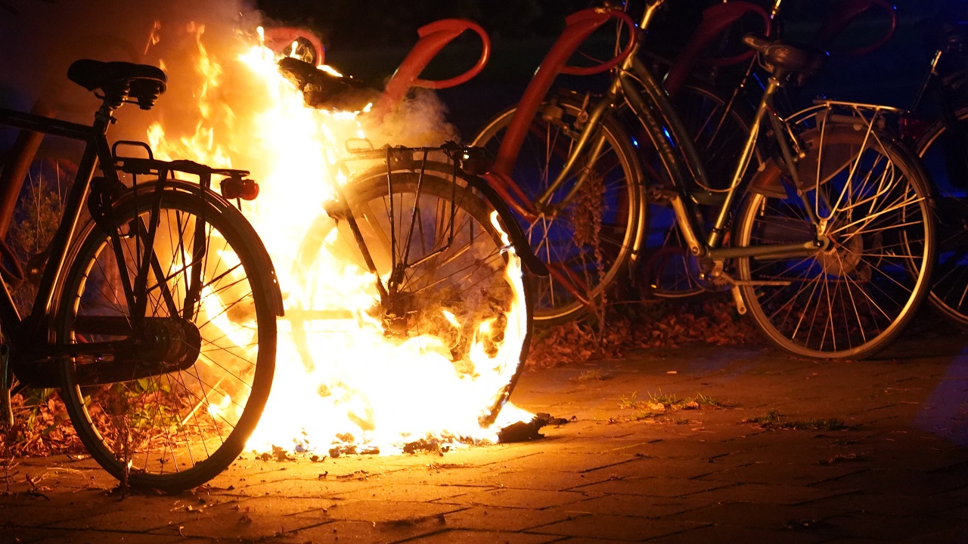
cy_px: 222
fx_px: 4235
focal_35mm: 165
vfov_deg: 7.4
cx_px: 269
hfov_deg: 13.0
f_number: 4
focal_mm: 105
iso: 8000
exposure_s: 1/160
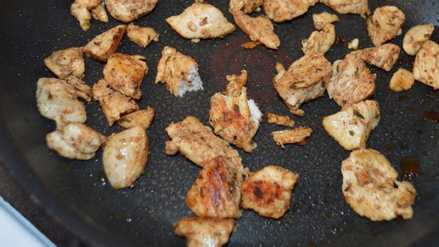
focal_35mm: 47
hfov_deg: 43.7
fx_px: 547
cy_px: 80
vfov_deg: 25.3
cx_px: 238
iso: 1400
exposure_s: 1/60
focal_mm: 26
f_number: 4.2
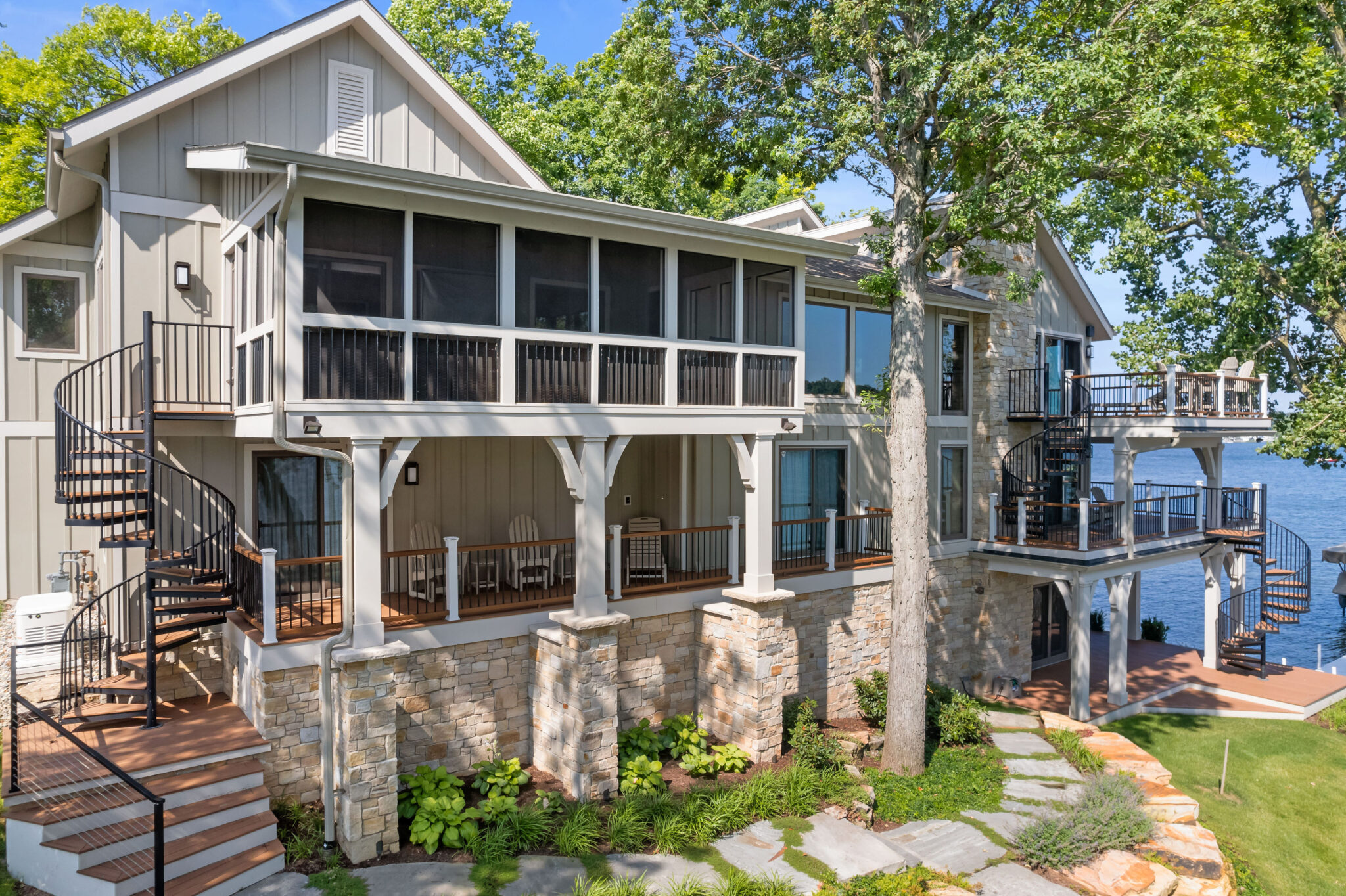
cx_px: 673
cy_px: 448
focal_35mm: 22
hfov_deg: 78.6
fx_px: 822
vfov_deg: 57.2
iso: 110
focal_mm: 8.38
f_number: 2.8
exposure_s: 1/1000
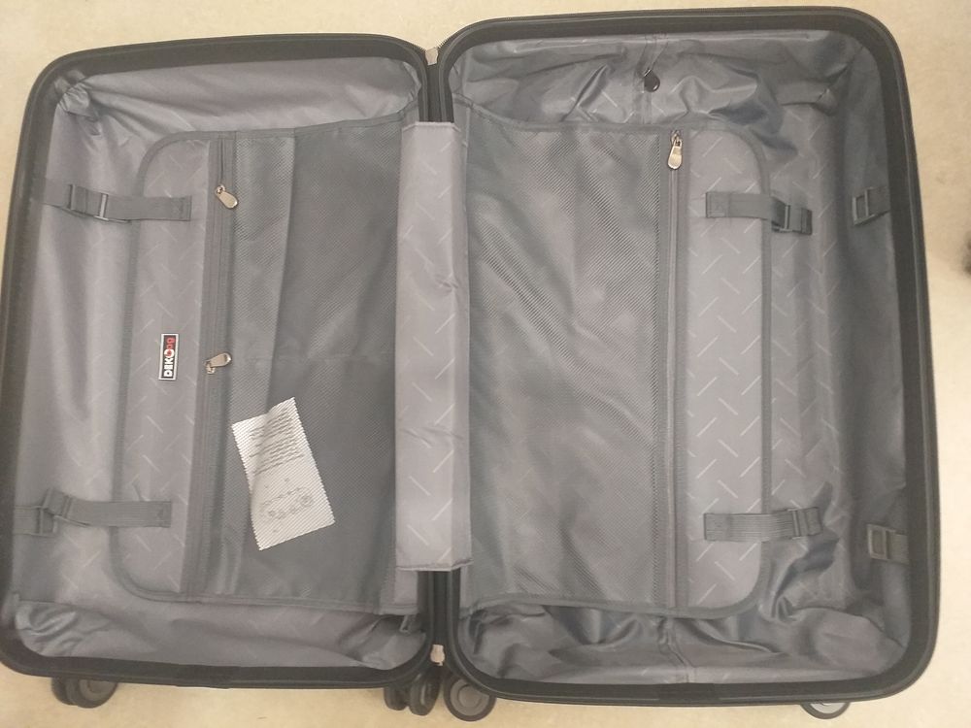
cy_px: 364
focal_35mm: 26
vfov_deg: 53.1
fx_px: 729
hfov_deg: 67.3
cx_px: 486
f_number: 1.9
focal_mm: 3.6
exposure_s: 1/33
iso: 200
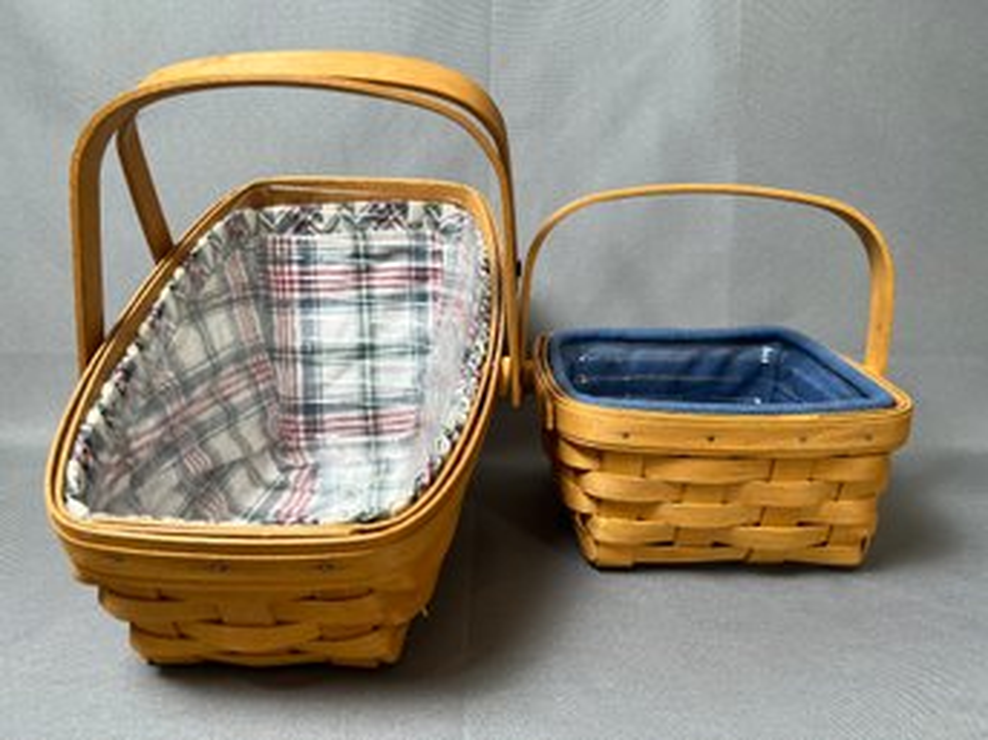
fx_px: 742
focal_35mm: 26
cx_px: 494
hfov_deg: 67.3
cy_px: 370
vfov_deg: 53.0
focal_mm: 5.7
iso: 80
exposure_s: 1/60
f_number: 1.5
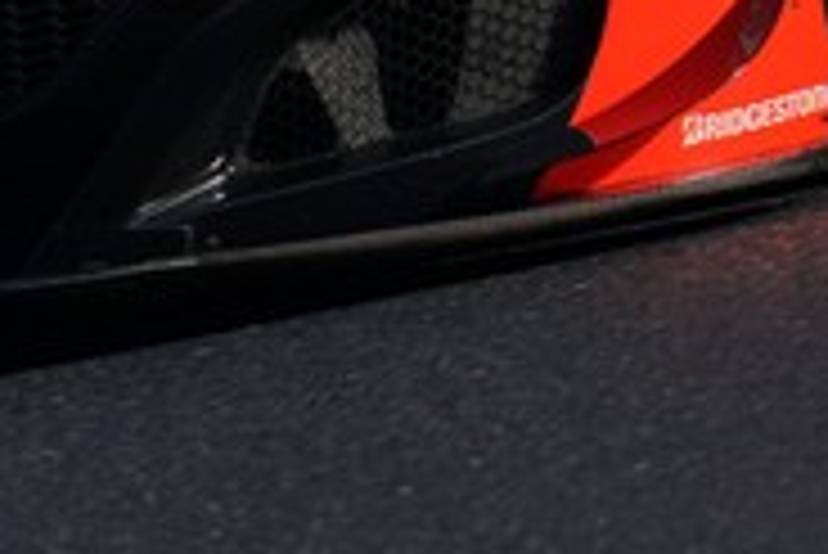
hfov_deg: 0.9
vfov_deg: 0.6
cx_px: 238
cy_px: -419
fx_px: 52825
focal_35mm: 2295
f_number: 6.3
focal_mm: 588
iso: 200
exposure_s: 1/1250
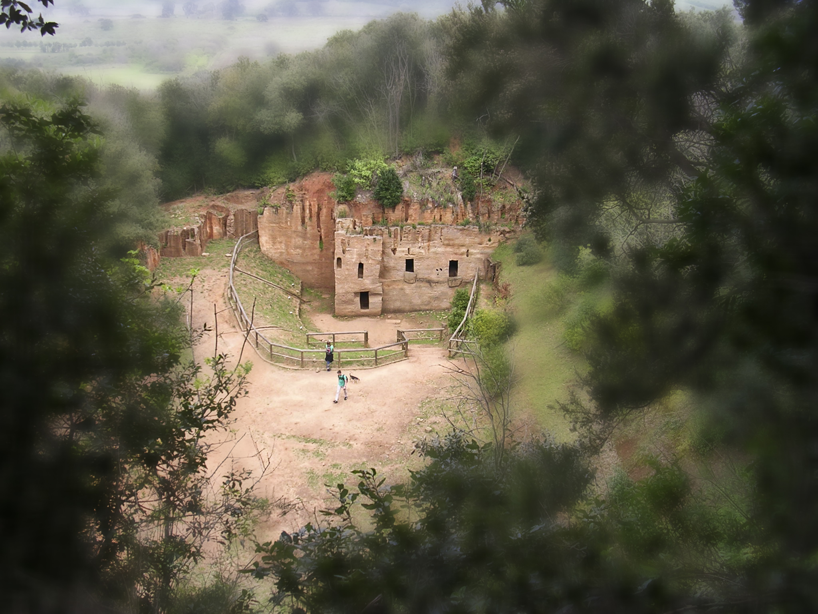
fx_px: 898
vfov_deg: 37.7
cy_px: 307
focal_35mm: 38
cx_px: 409
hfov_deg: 49.0
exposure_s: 1/230
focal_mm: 5.8
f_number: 2.8
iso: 50
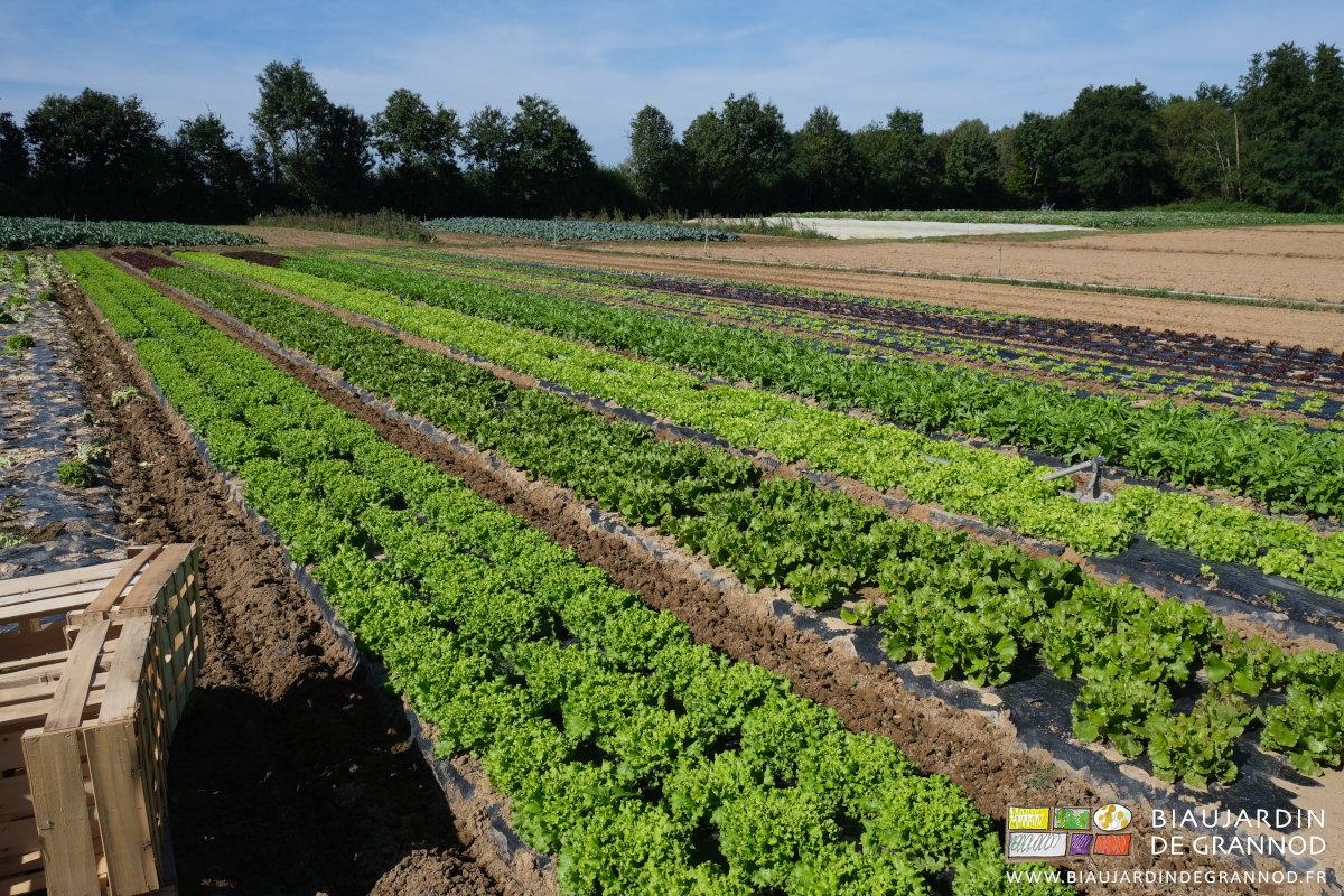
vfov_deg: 47.9
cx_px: 672
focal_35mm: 27
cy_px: 448
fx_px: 1008
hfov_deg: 67.4
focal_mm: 18
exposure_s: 1/480
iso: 160
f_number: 7.1
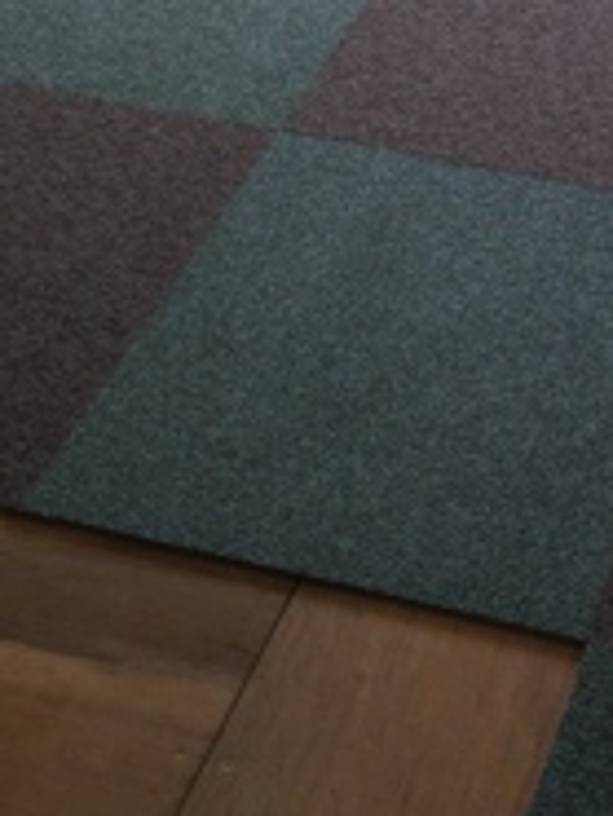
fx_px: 2099
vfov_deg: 20.9
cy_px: -84
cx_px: 686
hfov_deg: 16.1
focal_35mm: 89
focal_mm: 4.12
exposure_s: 1/40
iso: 50
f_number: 2.4
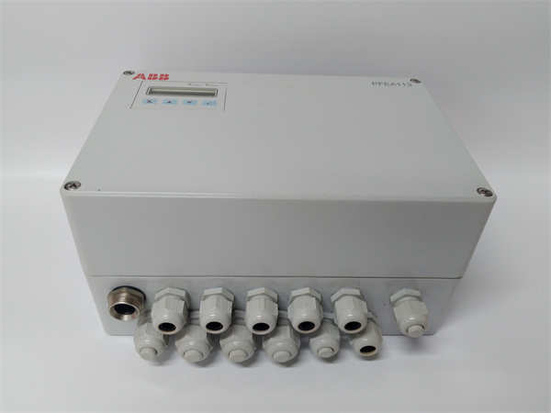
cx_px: 276
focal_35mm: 27
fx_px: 430
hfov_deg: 65.3
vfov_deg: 51.4
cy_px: 206
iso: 162
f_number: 2
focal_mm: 3.79
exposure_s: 1/33
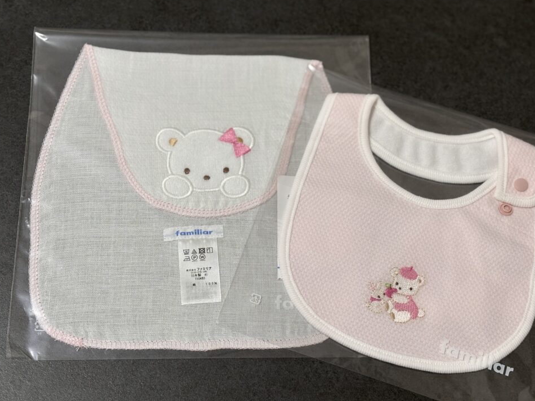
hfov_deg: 34.3
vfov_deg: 26.1
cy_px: 190
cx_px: 280
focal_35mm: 56
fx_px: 865
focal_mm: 5.96
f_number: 1.6
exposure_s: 1/60
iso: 100
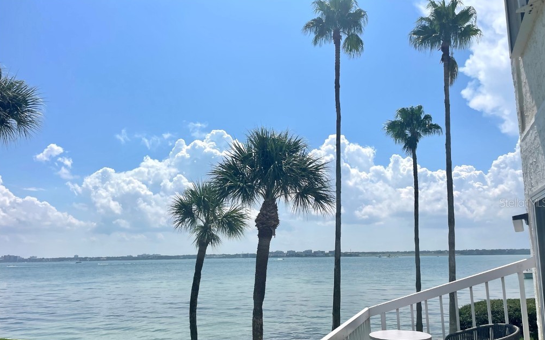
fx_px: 416
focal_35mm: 28
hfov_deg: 66.5
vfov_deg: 44.3
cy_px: 202
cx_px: 274
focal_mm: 4.2
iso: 32
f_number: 1.6
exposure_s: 1/10753
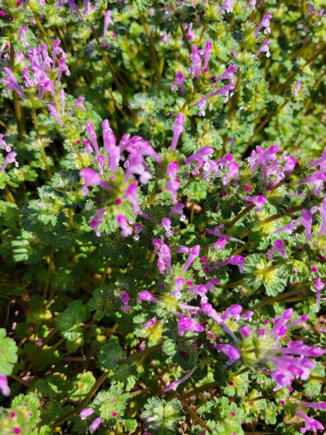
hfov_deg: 53.1
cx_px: 163
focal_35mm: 26
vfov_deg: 67.3
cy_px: 218
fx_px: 326
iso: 40
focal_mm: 5.4
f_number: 1.8
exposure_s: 1/1384
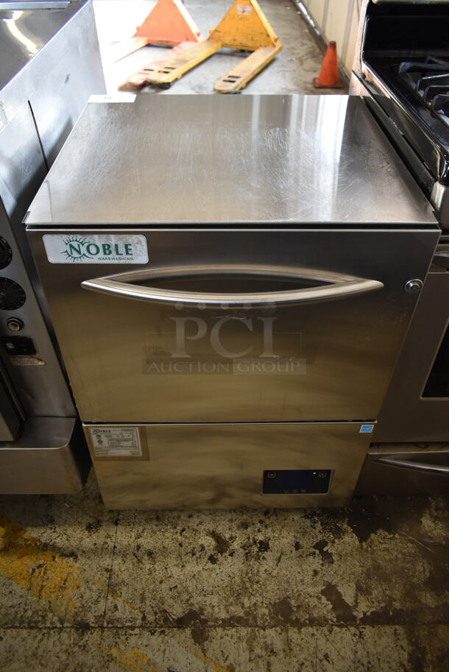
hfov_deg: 48.0
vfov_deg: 67.3
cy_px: 336
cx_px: 224
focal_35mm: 27
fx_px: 504
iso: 560
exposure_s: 1/30
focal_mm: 18
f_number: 3.5
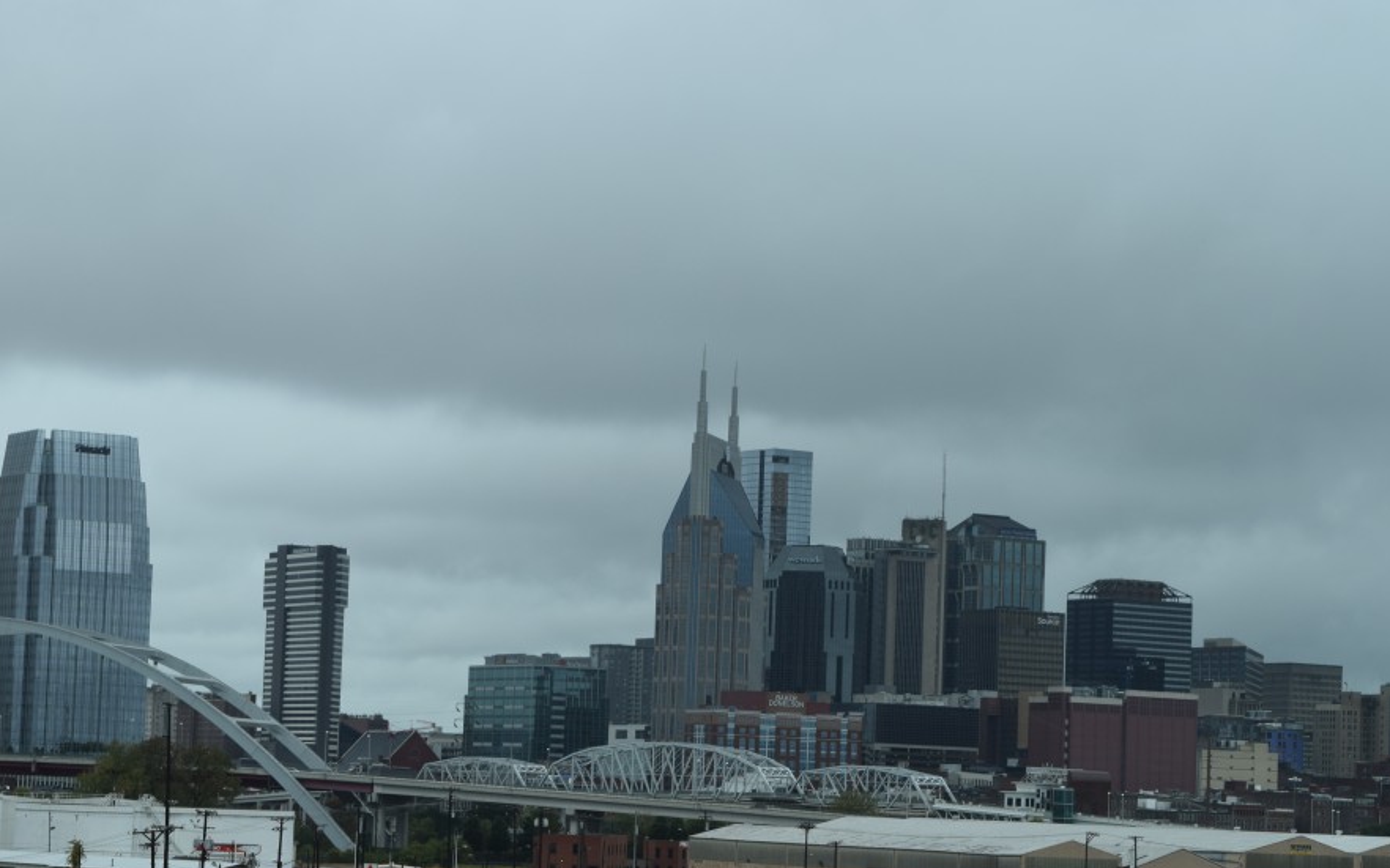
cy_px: 510
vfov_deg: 13.4
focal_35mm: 98
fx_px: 3696
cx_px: 692
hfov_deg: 21.3
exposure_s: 1/320
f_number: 9
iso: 200
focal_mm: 55
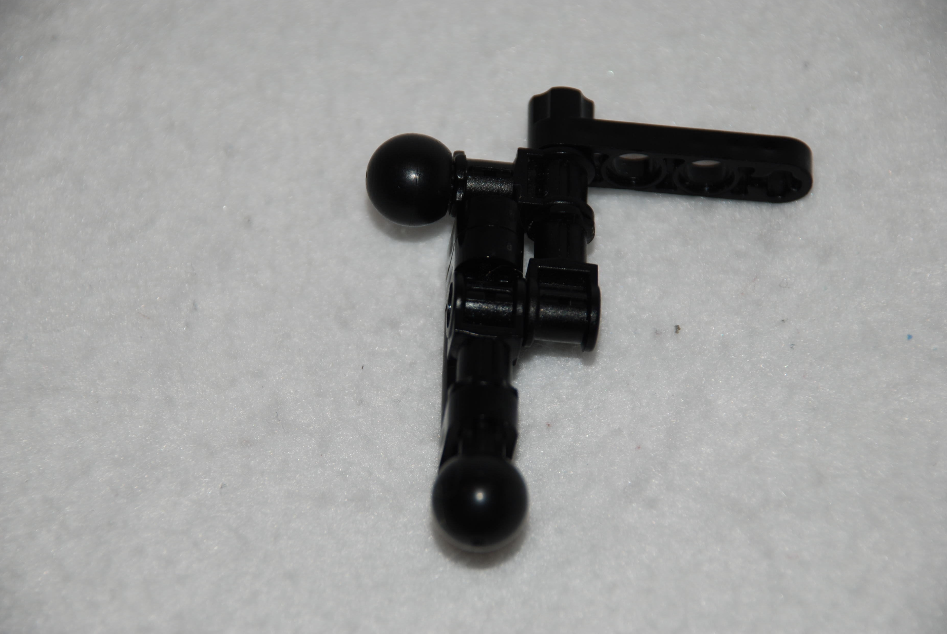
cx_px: 488
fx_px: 5598
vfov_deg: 6.5
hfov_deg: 9.7
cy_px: 315
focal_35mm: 213
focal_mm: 135
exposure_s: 1/60
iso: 100
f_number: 5.6
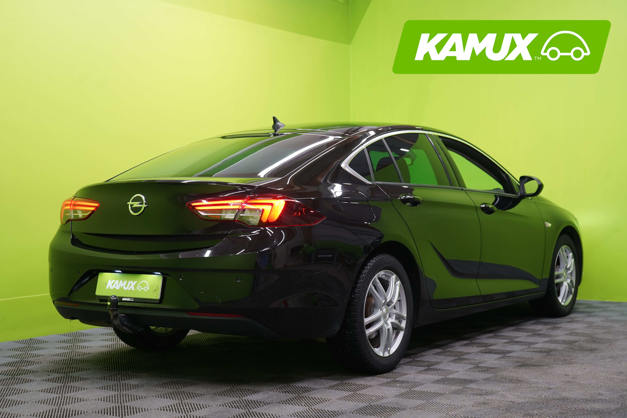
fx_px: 958
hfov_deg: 36.2
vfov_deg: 24.6
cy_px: 209
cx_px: 314
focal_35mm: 55
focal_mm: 55
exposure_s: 1/25
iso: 400
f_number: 5
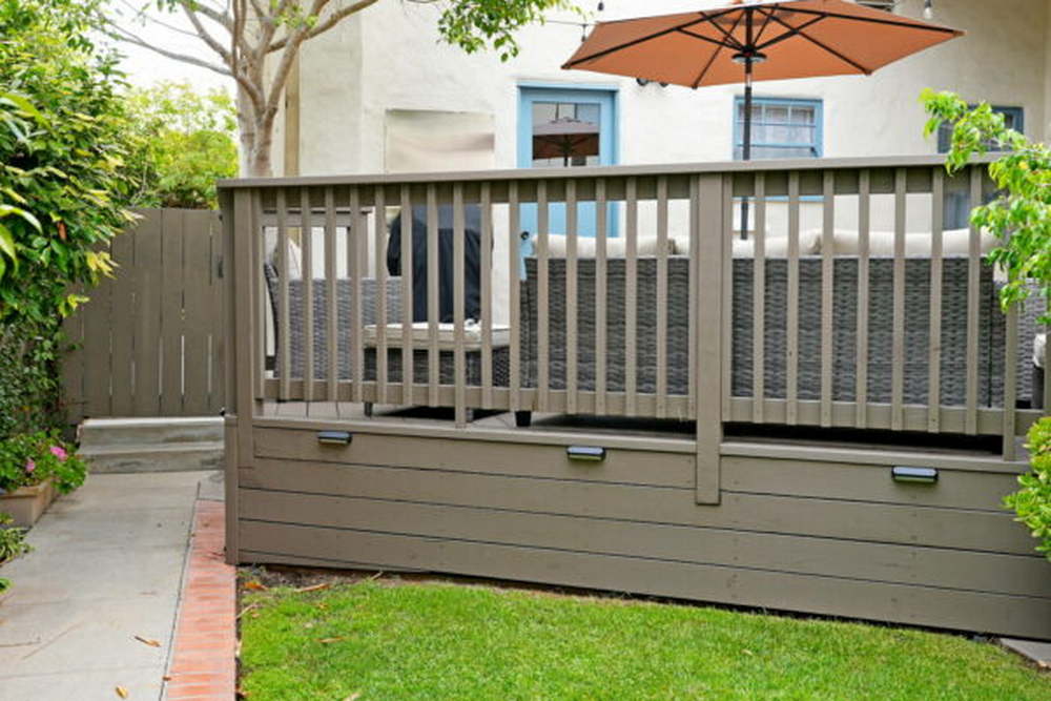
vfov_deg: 37.9
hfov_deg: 54.4
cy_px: 350
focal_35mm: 35
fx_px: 1022
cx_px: 526
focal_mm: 35
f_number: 6.3
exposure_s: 1/100
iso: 200
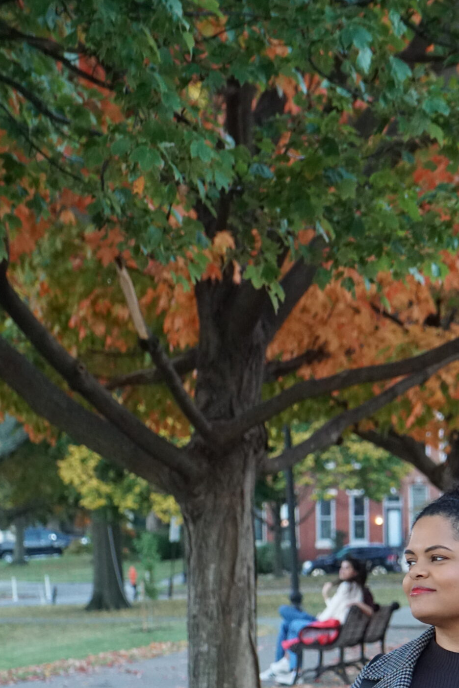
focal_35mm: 156
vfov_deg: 13.1
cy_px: 599
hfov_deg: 8.8
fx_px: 2982
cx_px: 415
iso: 1600
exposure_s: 1/100
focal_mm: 57
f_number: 5
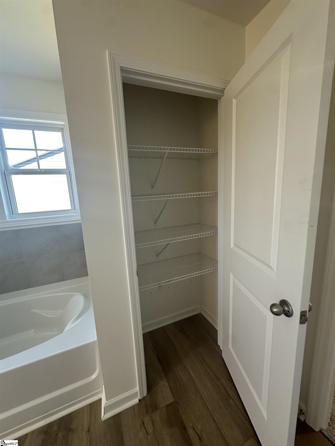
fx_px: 181
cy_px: 223
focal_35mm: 14
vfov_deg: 102.1
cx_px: 168
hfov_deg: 85.7
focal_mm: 2.22
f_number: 2.2
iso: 160
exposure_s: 1/120
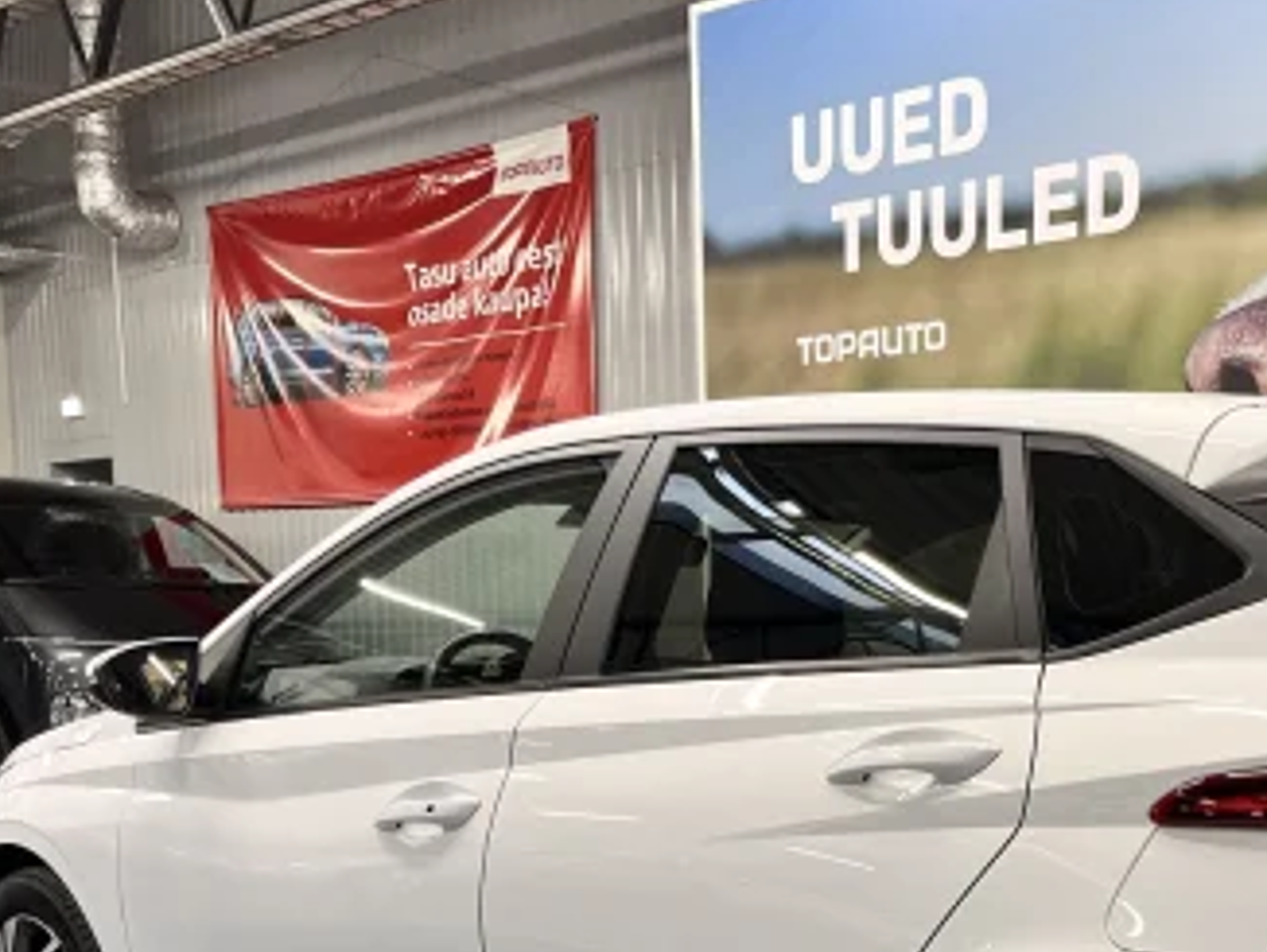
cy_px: 859
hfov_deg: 36.4
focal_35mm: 51
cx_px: 987
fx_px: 1868
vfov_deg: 27.6
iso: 125
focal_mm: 5.1
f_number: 1.6
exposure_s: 1/114
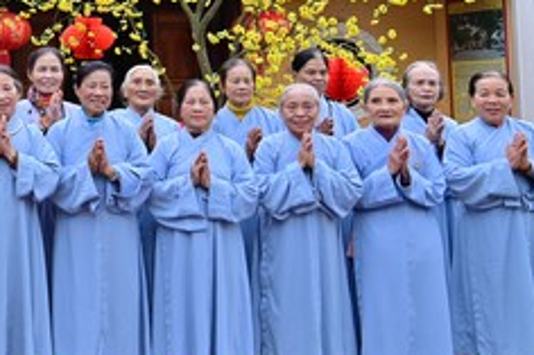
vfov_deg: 20.0
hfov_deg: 26.3
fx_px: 978
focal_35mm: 66
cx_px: -149
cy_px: 5
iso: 100
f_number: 8
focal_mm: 24
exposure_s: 1/80
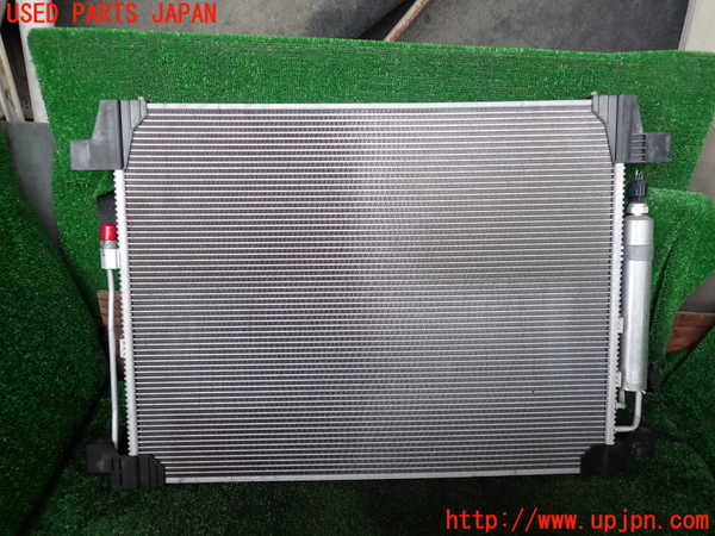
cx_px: 358
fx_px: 620
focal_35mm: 30
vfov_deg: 46.8
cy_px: 268
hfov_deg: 60.0
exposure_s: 1/80
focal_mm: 5.4
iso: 100
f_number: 2.3
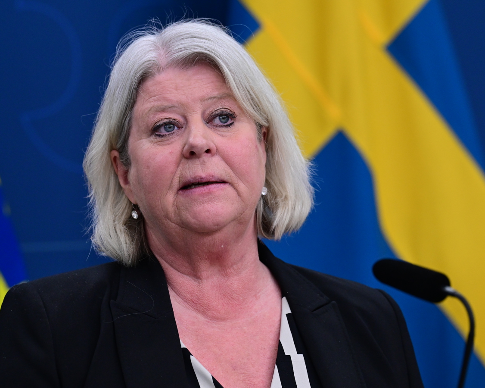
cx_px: 230
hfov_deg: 9.5
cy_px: 194
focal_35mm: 204
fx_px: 2927
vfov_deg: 7.6
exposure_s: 1/400
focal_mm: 180
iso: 2000
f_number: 4.5
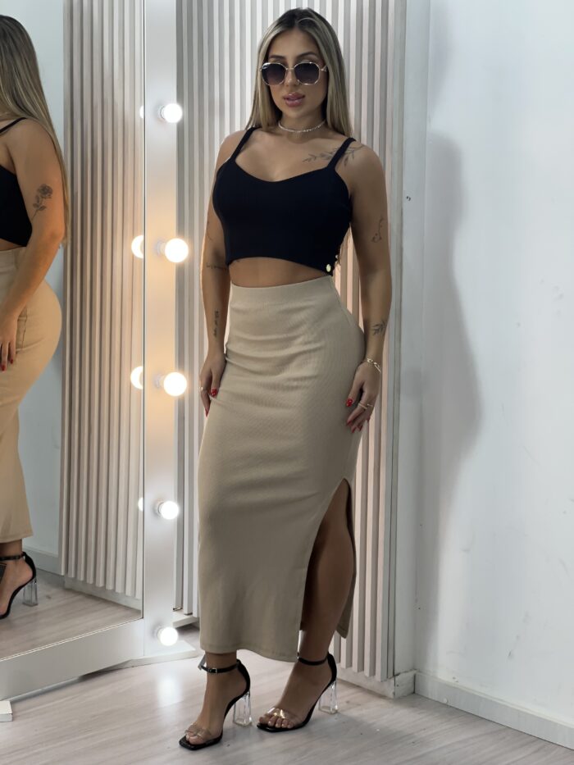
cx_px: 287
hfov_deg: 19.1
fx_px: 1702
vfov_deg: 25.3
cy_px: 382
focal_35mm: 77
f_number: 2.8
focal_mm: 9
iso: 64
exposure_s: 1/120
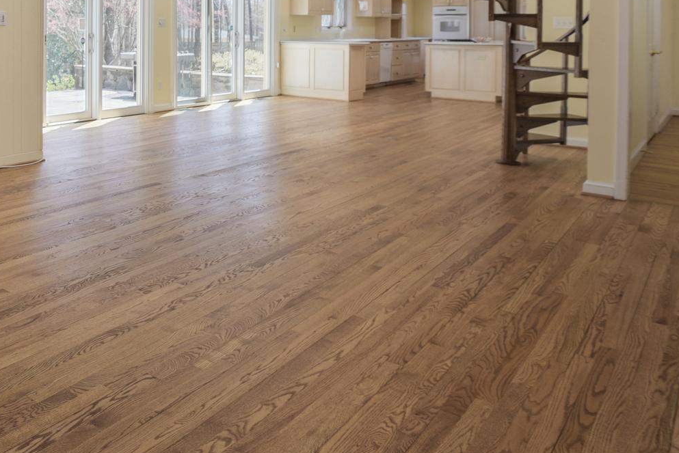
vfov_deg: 37.3
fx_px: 623
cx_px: 14
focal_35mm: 33
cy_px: 42
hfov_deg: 48.2
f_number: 8
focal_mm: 16
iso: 400
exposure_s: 1/30
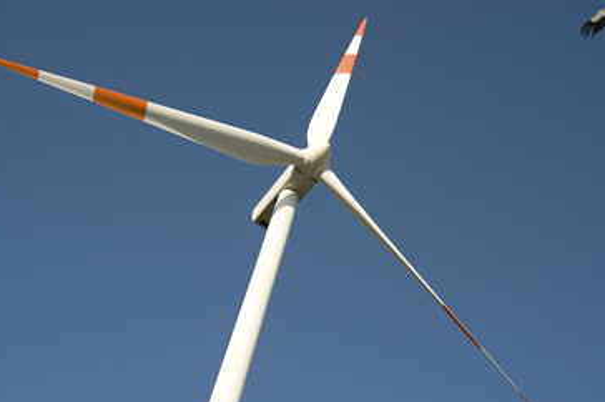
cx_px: 317
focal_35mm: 69
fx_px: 1159
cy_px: 184
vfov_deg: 19.7
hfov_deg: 29.3
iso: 200
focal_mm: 42
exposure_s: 1/320
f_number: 9
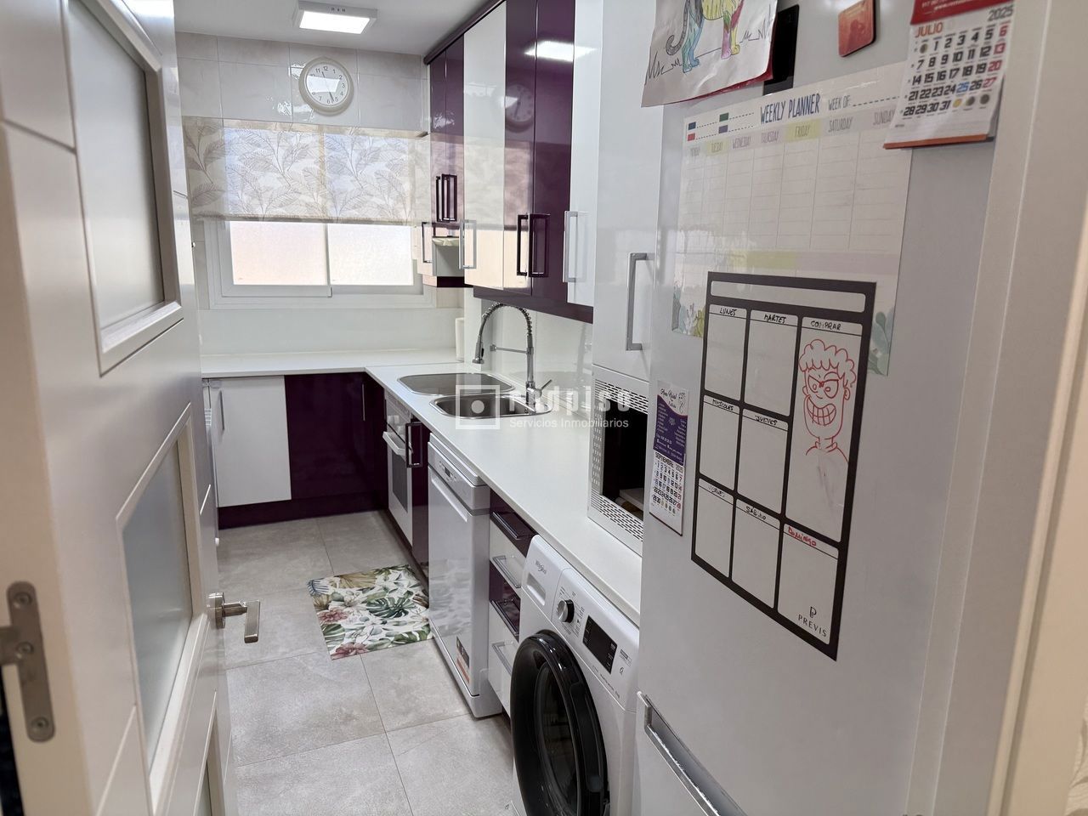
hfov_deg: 71.6
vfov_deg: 56.8
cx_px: 544
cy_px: 408
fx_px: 754
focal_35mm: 24
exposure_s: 1/100
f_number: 1.78
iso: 64
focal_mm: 6.76
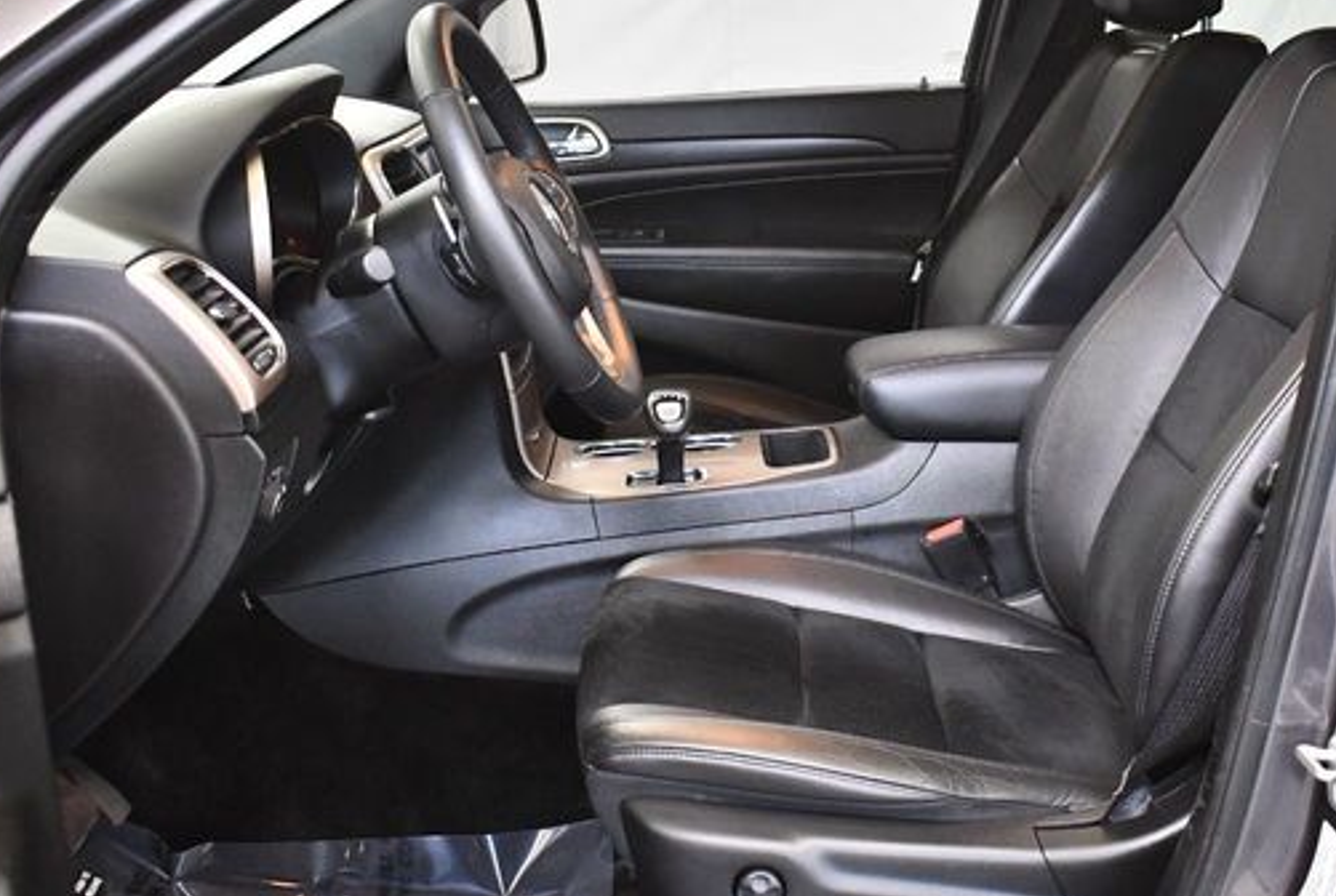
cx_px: 771
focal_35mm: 46
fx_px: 1710
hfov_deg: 42.6
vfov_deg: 29.3
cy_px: 401
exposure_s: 1/100
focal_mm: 18
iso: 3200
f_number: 3.5
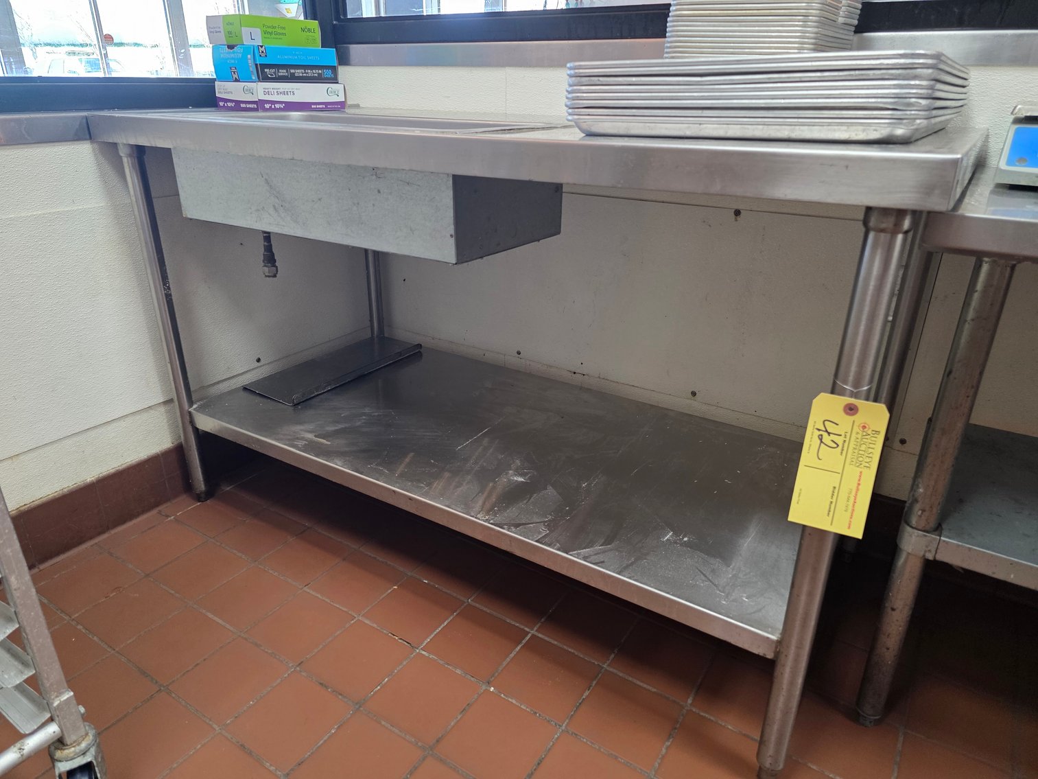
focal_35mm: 23
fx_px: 690
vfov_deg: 58.9
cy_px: 390
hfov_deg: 73.9
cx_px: 519
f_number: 1.7
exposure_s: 1/120
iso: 320
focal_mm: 6.3
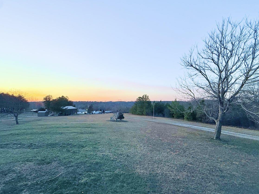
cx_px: 119
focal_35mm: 16
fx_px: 120
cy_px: 104
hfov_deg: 94.3
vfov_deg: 78.0
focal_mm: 2.22
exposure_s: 1/99
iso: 160
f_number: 2.2
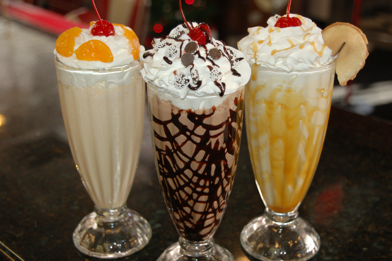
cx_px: 196
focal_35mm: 63
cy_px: 130
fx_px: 685
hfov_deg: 31.9
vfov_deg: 21.5
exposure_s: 1/60
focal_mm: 42
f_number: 4.2
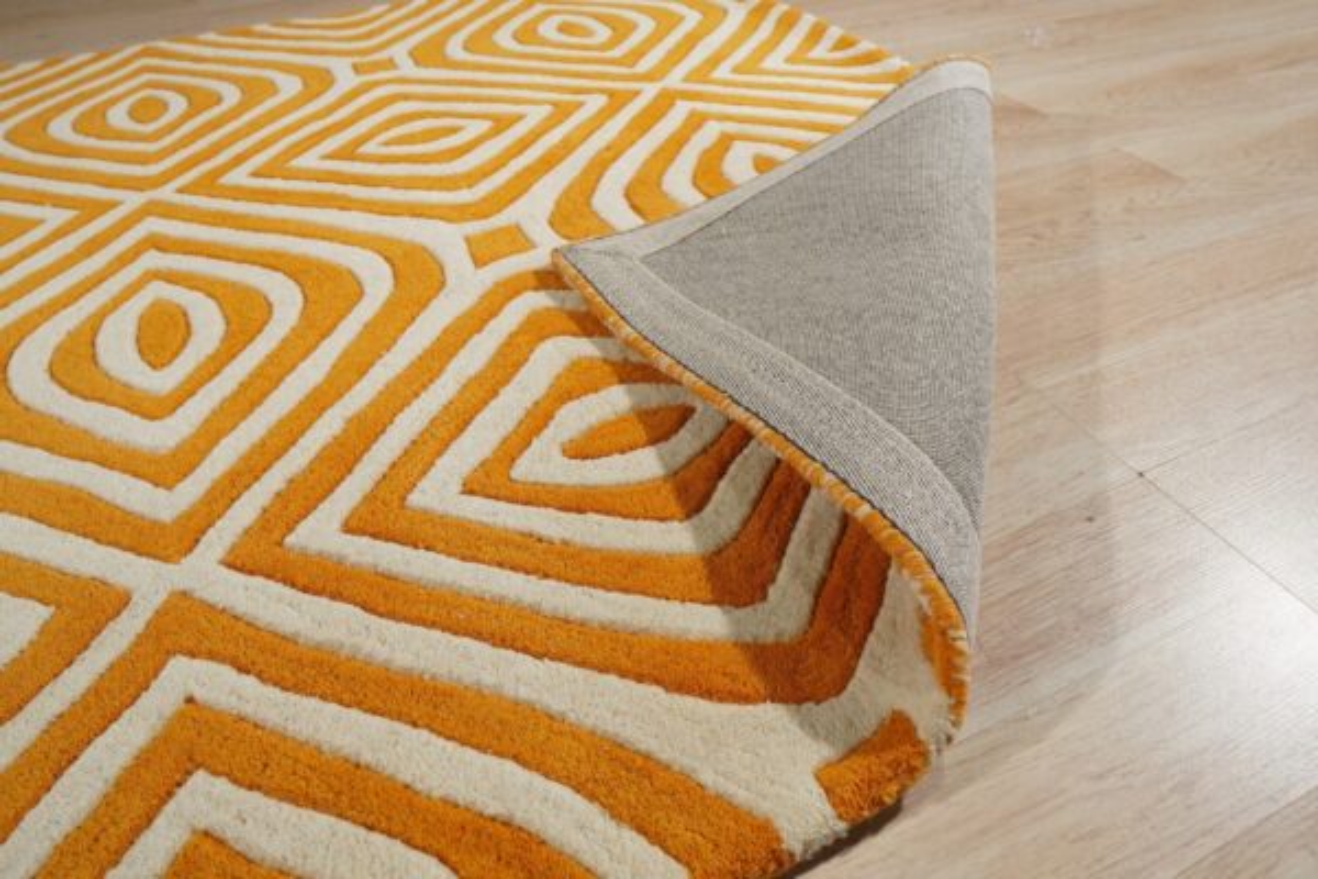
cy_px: 440
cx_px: 659
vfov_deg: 53.1
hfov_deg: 73.7
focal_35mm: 24
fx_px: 879
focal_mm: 16
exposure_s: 1/200
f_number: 5
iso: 640
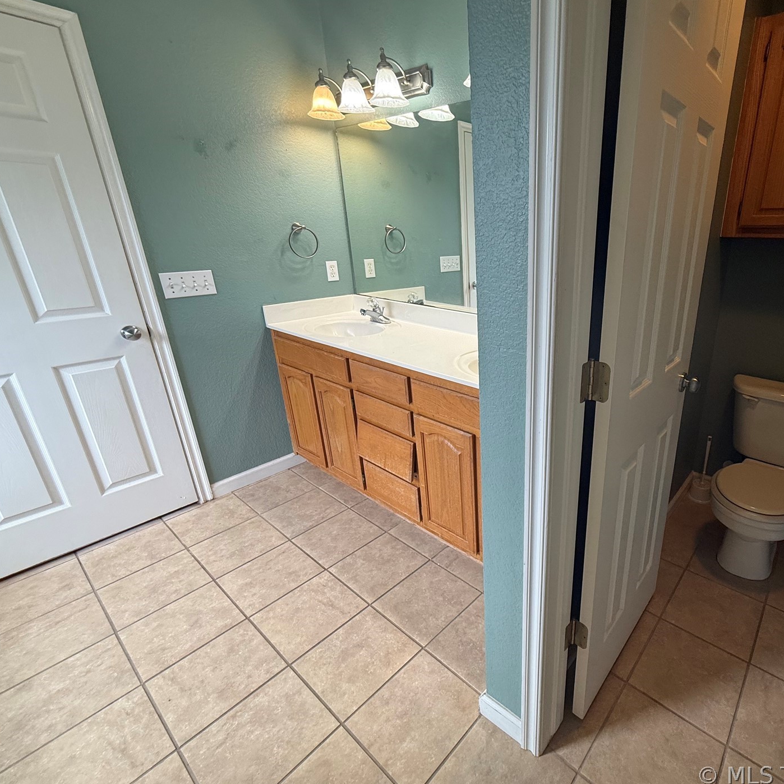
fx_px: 436
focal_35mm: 17
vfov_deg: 84.0
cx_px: 522
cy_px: 390
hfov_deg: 81.2
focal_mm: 2.22
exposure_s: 1/120
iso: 160
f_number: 2.2
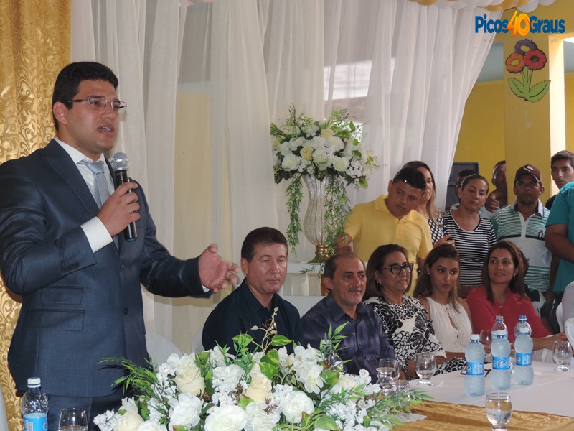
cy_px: 216
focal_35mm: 70
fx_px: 1161
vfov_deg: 21.0
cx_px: 287
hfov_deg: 27.8
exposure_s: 1/50
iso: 280
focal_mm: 12.4
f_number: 3.9
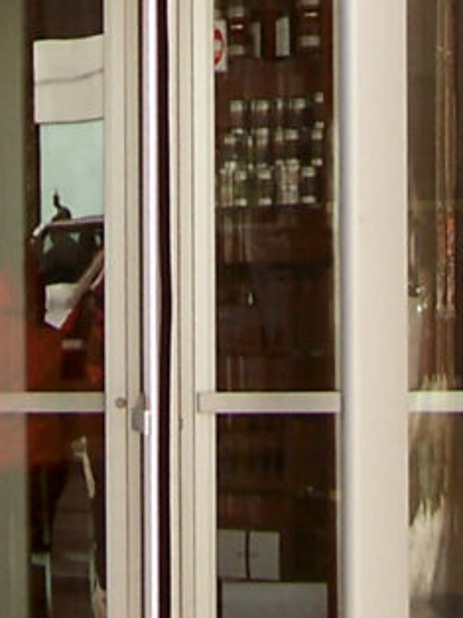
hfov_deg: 11.9
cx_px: 276
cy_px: -69
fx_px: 2214
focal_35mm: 124
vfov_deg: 15.5
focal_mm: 6.3
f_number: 2.8
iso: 80
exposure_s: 1/400
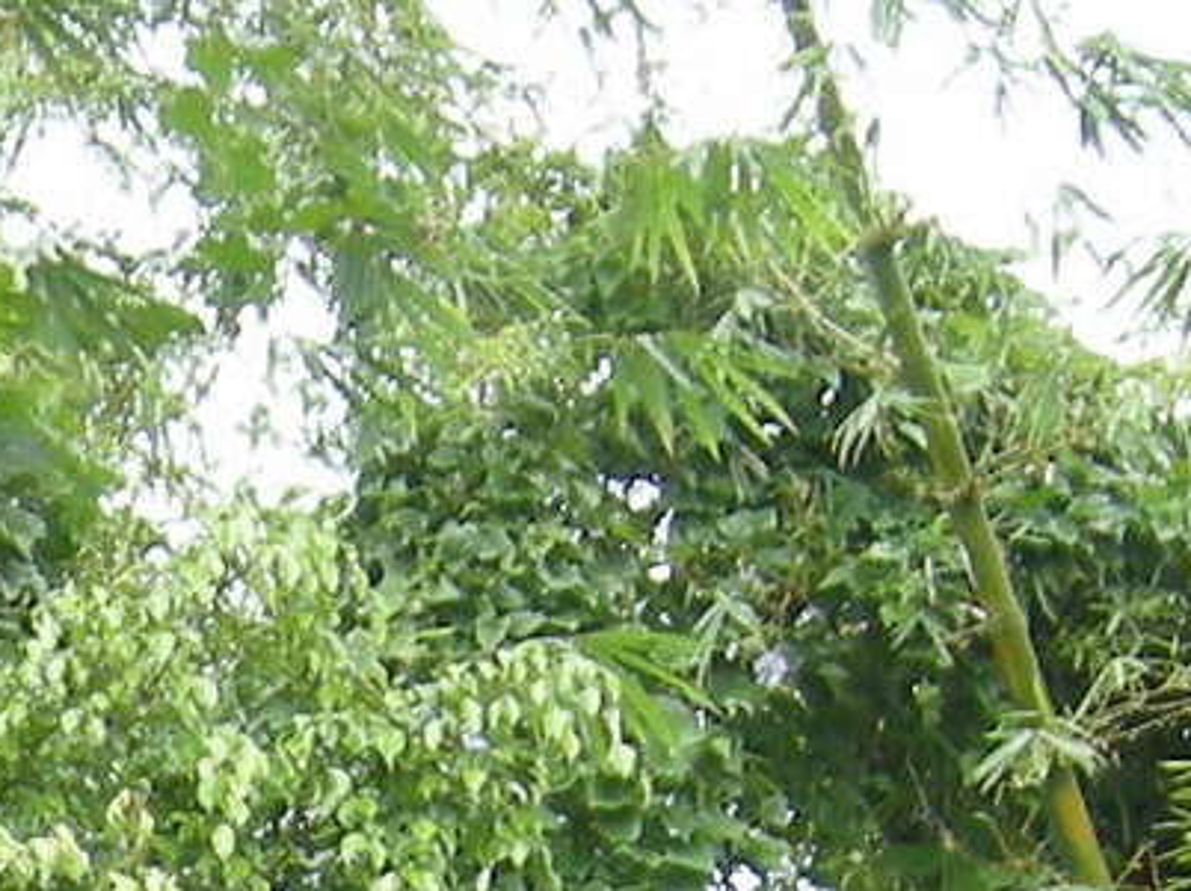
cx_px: -1155
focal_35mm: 209
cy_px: 2569
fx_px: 7187
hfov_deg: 8.9
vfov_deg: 6.5
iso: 64
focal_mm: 7.5
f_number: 2.7
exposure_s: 1/51
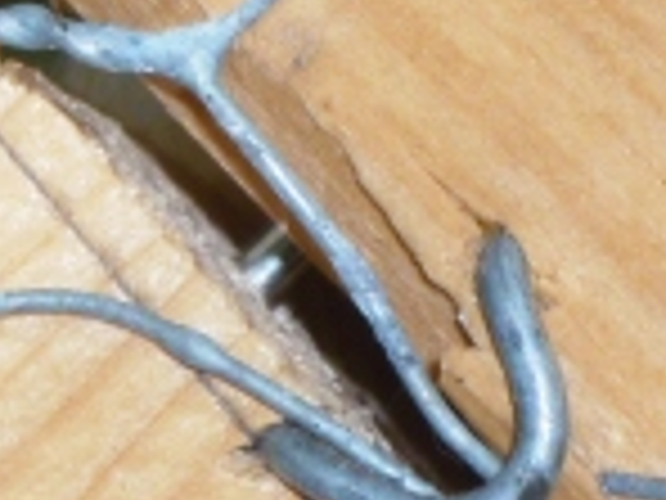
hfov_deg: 4.6
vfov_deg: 3.4
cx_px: -126
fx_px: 8350
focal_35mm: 434
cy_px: -104
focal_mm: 15.3
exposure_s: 1/40
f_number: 5.7
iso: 100
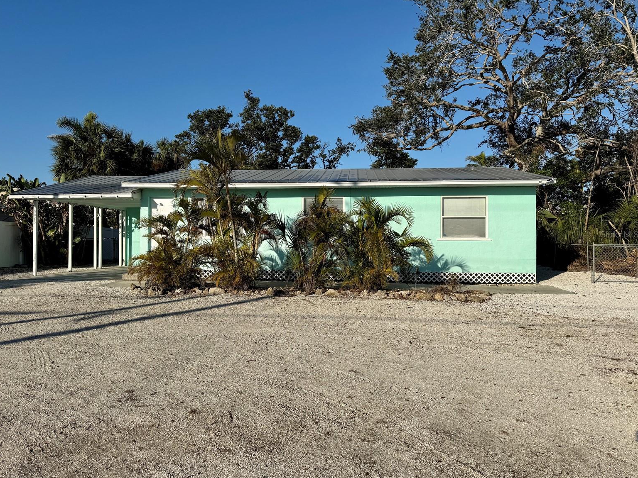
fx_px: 461
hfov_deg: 69.4
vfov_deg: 54.9
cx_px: 308
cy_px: 234
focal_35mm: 25
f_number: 1.78
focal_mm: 6.76
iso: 80
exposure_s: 1/9009
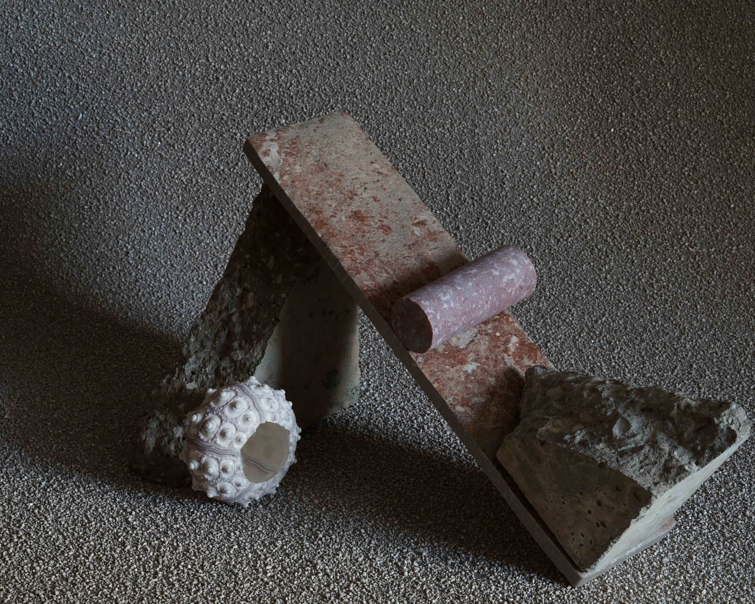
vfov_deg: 26.7
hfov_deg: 33.0
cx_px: 427
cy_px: 304
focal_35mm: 57
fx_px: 1274
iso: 250
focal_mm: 50
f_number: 18
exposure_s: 2
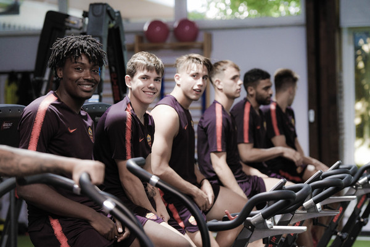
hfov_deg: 17.6
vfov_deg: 11.8
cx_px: 185
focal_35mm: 116
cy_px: 124
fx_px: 1192
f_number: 4
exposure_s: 1/200
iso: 2000
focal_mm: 116
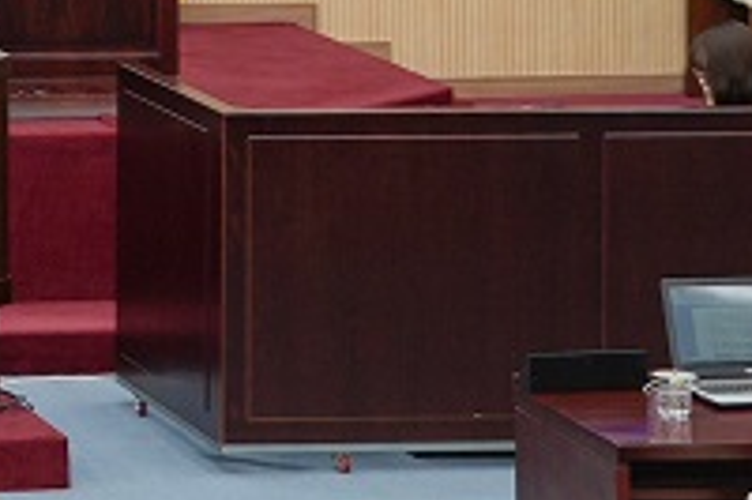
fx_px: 4884
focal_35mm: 234
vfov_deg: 5.8
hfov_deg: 8.6
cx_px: -301
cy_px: -207
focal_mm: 39
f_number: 4.5
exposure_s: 1/60
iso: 320
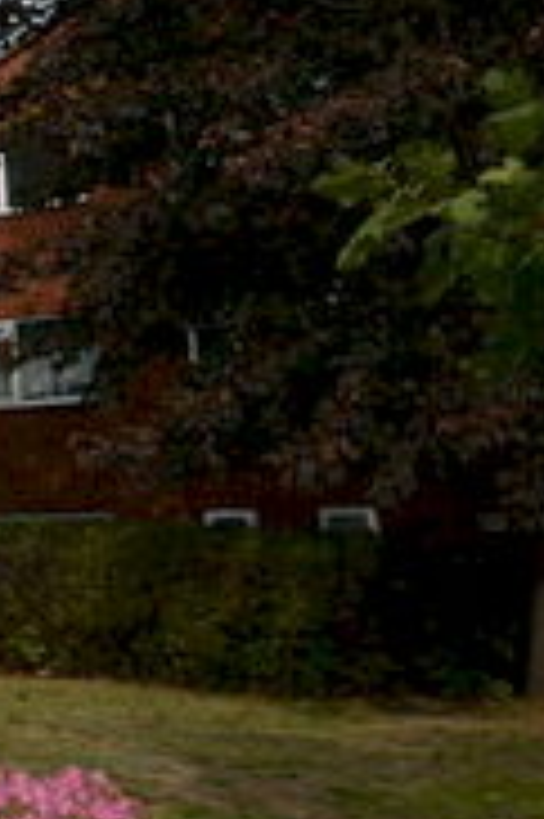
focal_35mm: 69
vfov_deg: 29.2
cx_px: -575
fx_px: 1567
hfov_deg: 15.4
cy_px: 308
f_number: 8
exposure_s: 1/200
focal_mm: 12
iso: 100
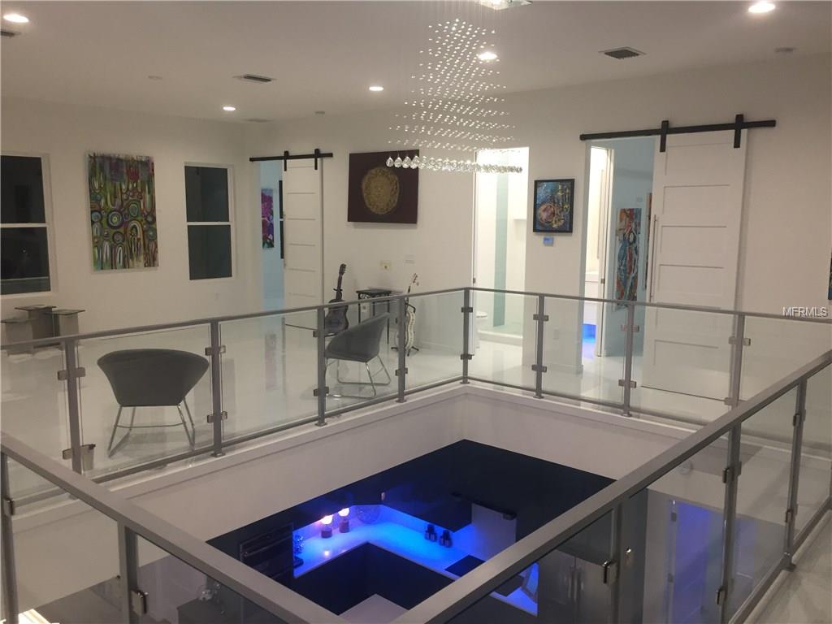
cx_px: 416
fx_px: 697
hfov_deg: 61.7
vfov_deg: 48.2
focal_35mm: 29
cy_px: 312
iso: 80
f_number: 2.2
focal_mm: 4.15
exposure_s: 1/30
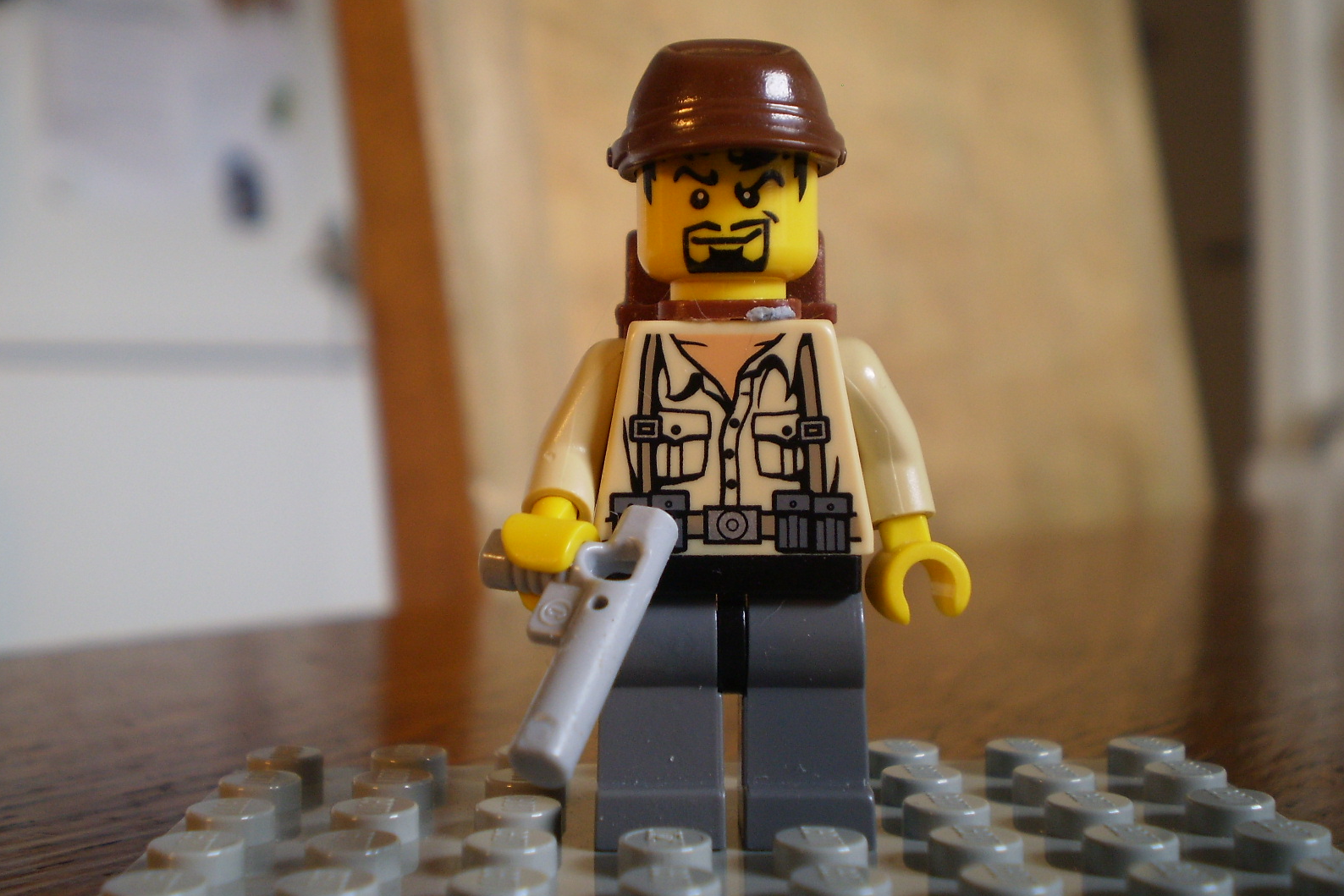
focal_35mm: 44
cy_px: 432
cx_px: 671
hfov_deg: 44.5
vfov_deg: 30.5
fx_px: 1643
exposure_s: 1/10
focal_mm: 7.4
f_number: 3.5
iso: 125
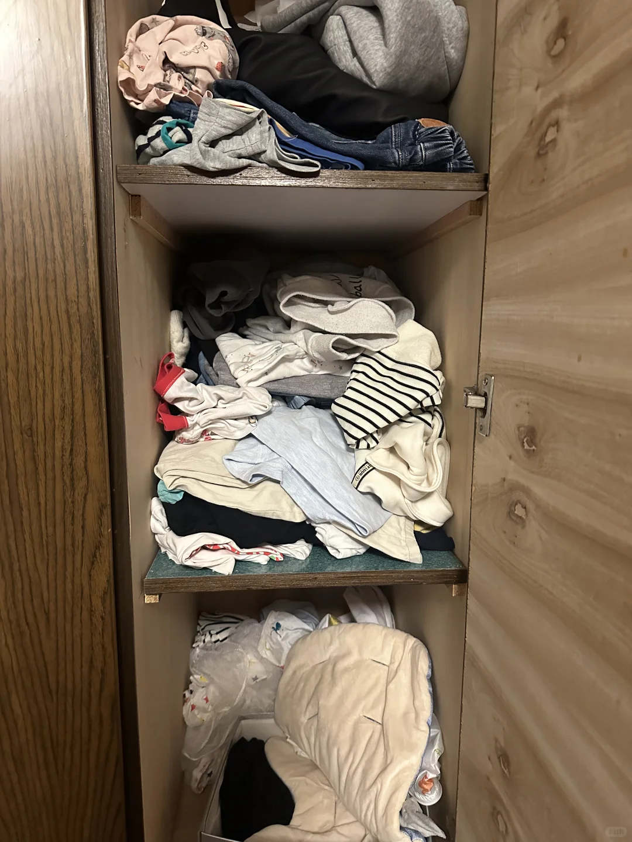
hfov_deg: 56.8
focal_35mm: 24
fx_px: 584
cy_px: 421
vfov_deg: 71.6
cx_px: 316
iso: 1000
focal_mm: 6.86
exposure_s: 1/47
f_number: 1.78
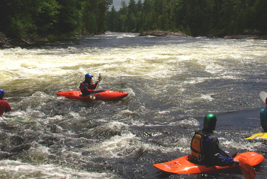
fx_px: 505
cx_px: 132
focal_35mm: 68
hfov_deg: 29.6
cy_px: 11
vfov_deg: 19.6
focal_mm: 22
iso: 100
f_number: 13
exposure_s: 1/350
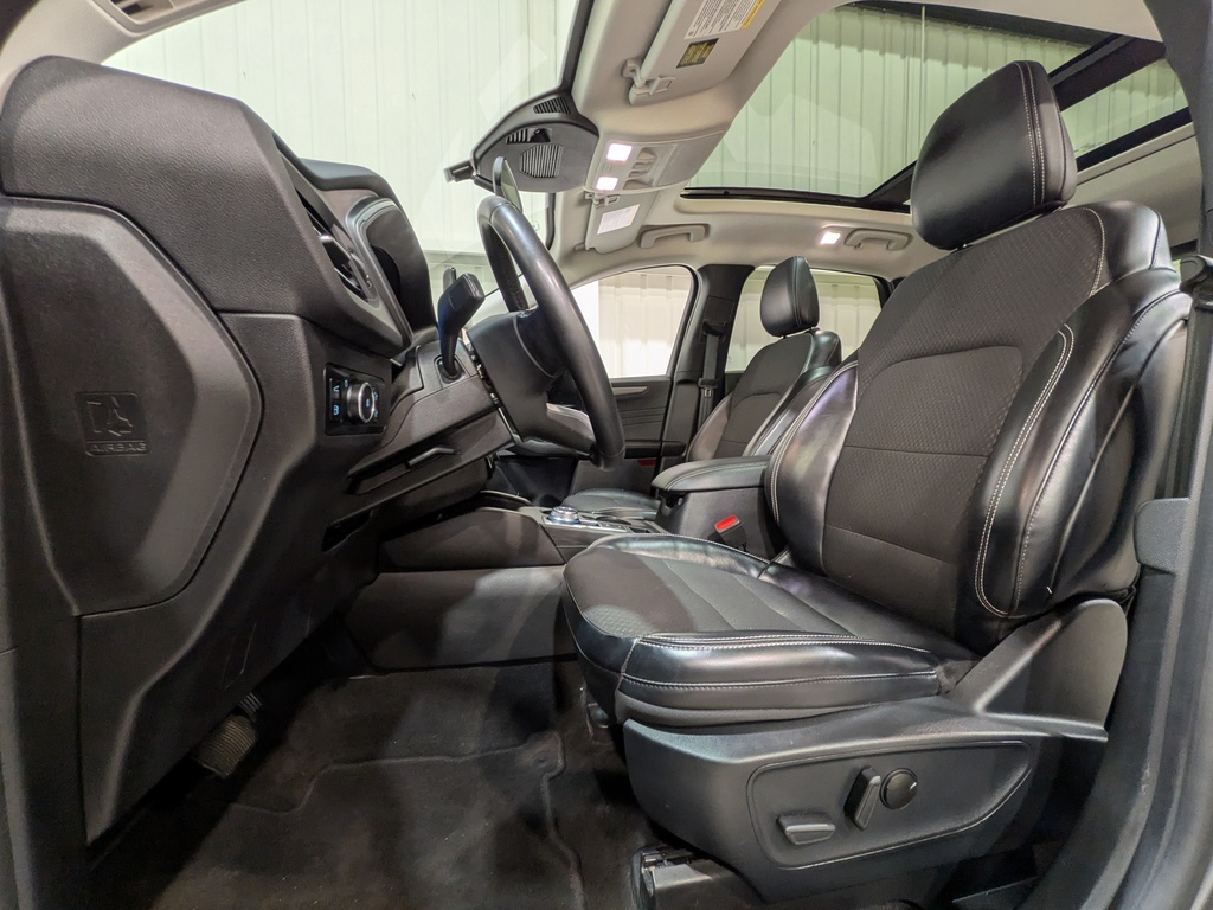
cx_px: 606
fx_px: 491
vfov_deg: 85.7
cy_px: 455
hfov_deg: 102.1
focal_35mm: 14
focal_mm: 1.83
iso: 87
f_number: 2.2
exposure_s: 1/30
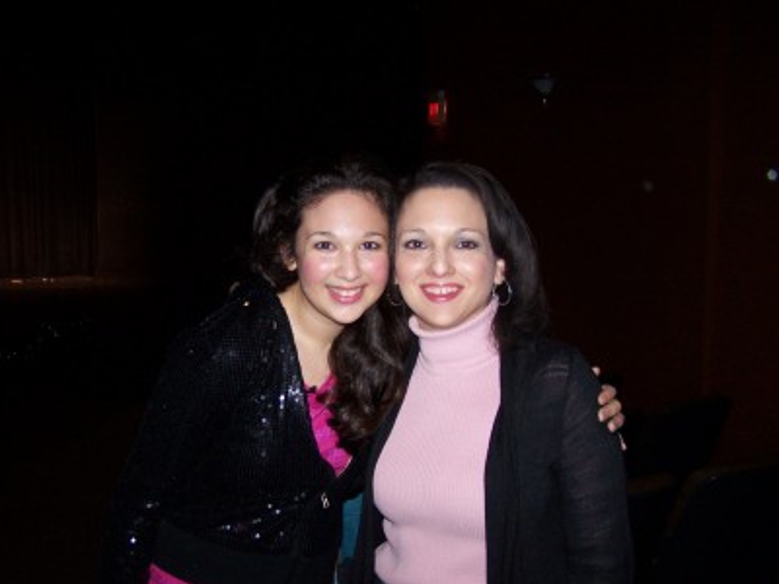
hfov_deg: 42.0
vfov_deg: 32.2
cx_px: 349
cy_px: 322
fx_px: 1013
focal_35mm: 45
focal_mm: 6.7
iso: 140
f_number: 2.8
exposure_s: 1/60
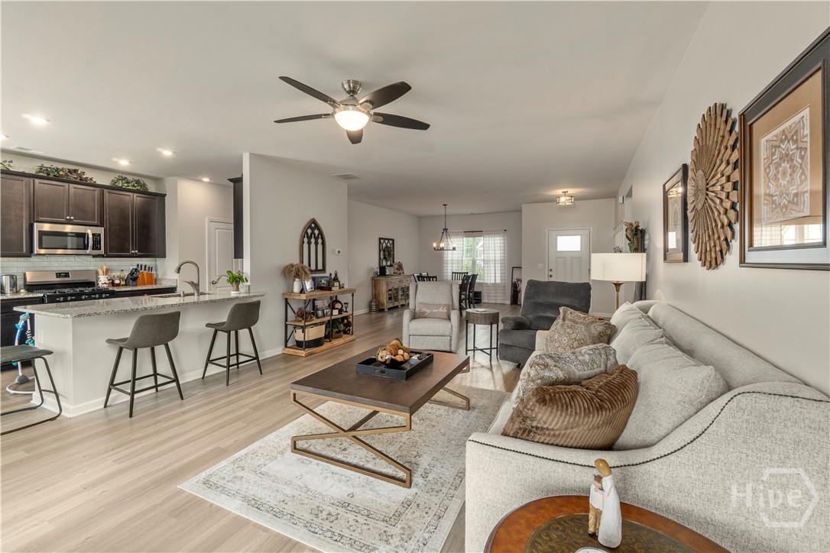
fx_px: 346
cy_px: 276
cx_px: 415
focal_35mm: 15
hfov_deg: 100.4
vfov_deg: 77.3
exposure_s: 1/10
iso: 500
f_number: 8
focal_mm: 10
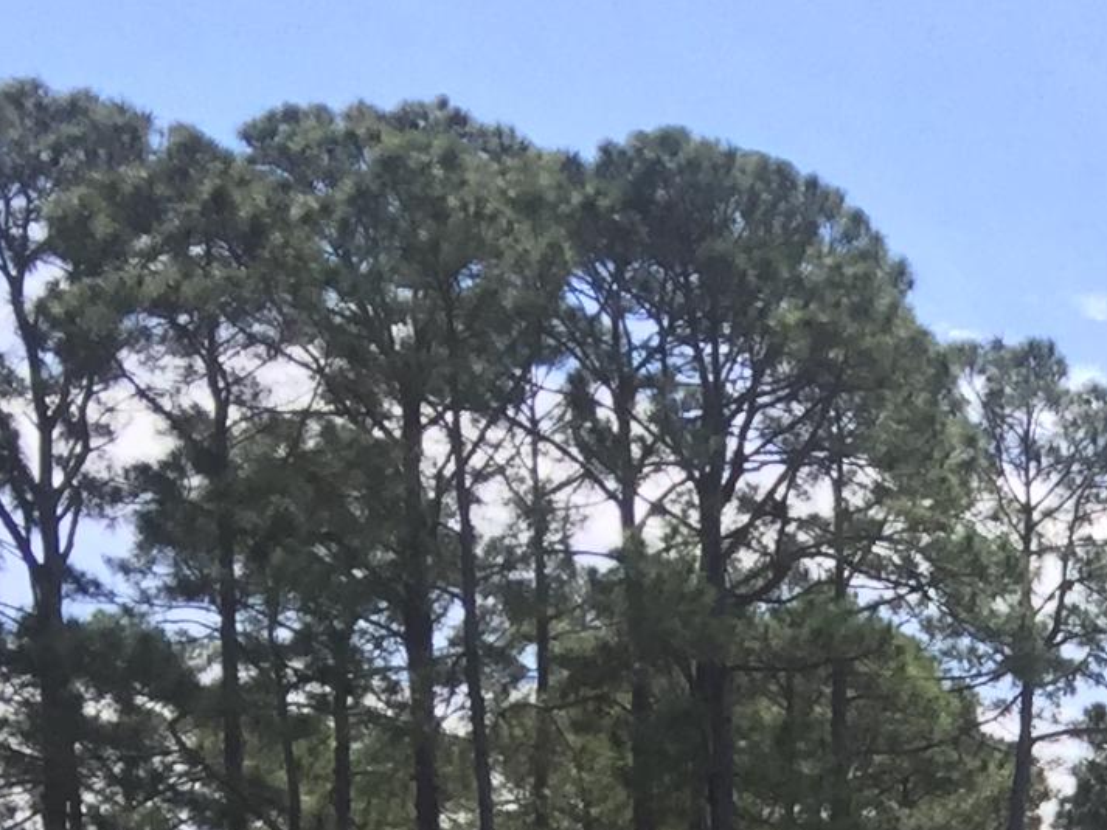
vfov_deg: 11.2
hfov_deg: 13.7
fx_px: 3902
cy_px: 1593
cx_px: 2217
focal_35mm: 122
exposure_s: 1/1014
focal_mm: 4.15
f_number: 2.2
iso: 32
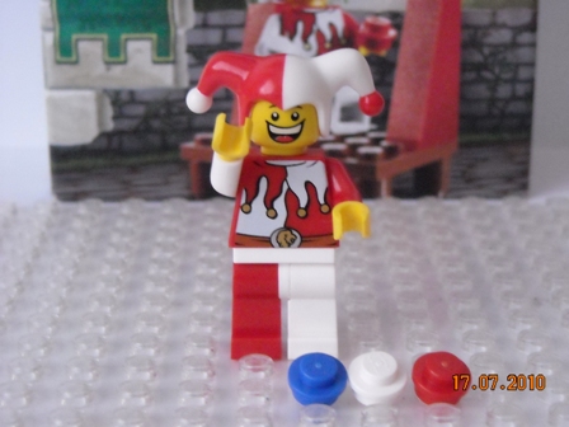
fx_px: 1545
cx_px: 284
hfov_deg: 20.9
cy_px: 214
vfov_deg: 15.7
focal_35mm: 94
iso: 800
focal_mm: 15.32
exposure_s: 1/20
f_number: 8.7
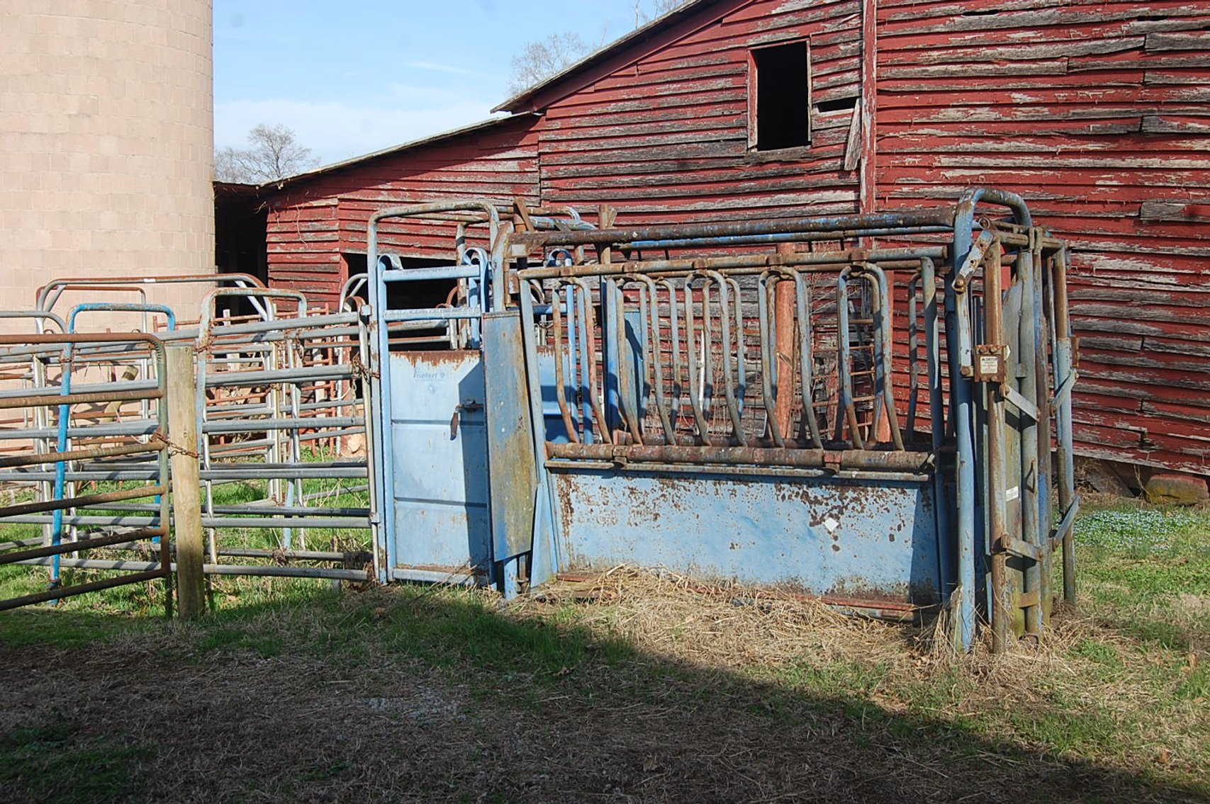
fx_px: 1310
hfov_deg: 49.6
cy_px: 402
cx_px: 605
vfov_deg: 34.1
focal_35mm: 39
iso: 200
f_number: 8
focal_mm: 26
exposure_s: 1/250
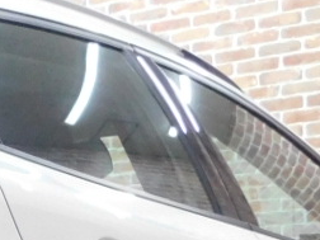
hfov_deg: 12.4
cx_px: -249
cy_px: 502
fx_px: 1350
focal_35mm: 146
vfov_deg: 9.4
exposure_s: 1/30
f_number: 3
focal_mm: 4
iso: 320
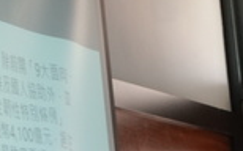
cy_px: 284
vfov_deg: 4.0
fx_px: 2151
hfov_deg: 6.3
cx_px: -194
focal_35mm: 325
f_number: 2.8
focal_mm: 25.7
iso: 640
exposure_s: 1/80
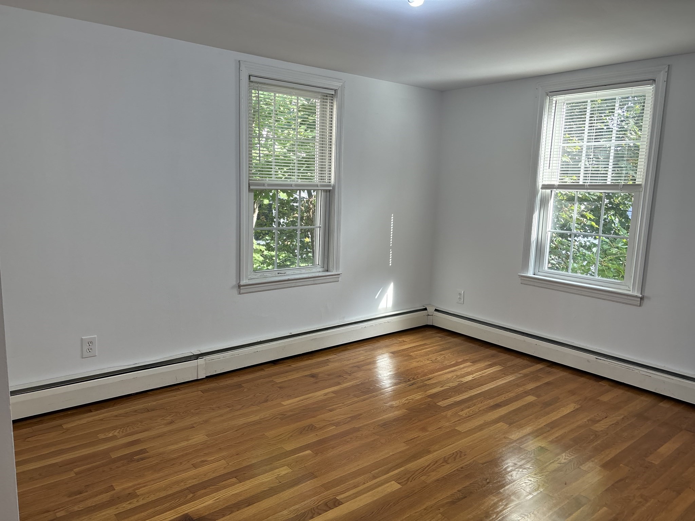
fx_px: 522
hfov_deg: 67.3
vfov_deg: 53.1
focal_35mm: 26
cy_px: 260
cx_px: 348
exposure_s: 1/120
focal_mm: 5.96
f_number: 1.6
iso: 80
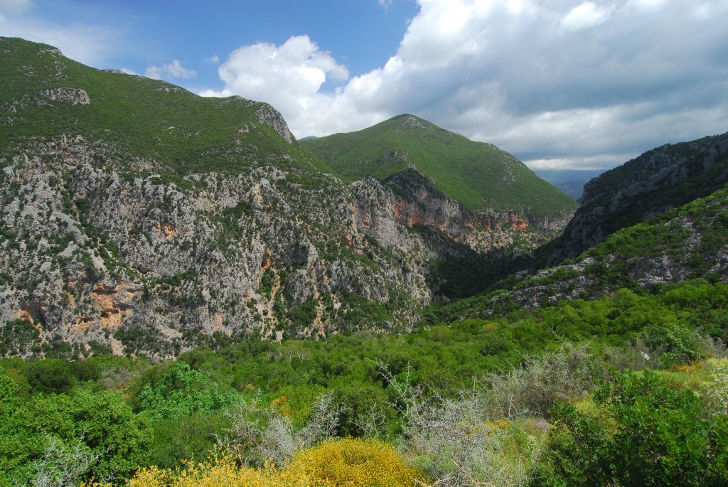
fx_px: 668
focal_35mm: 33
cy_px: 244
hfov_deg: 57.2
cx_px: 364
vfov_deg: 40.1
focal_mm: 22
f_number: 6.3
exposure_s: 1/100
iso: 100
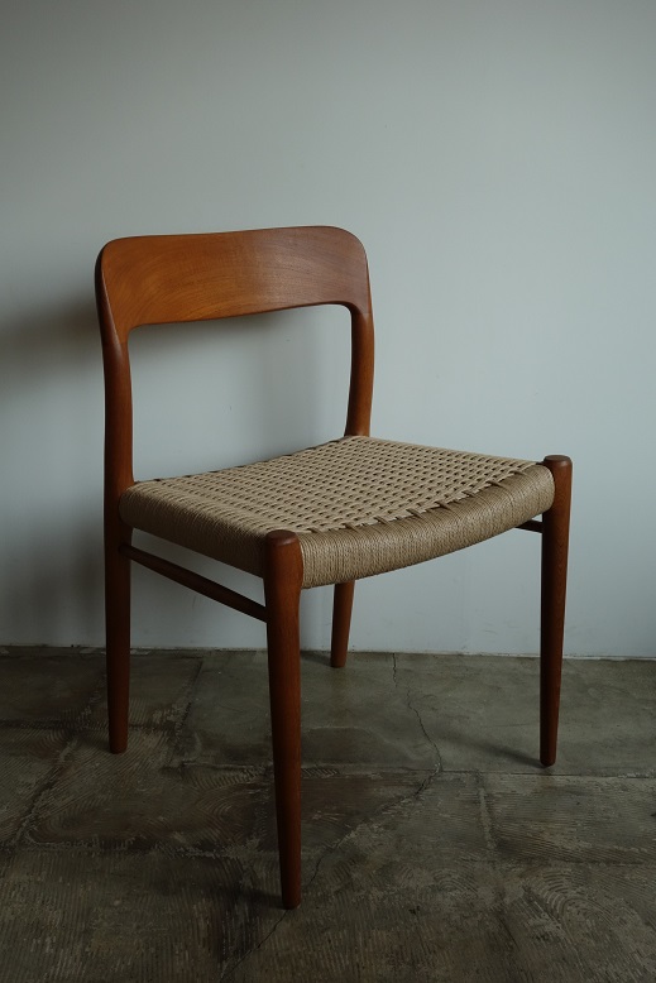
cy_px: 492
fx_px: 1065
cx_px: 328
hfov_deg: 34.2
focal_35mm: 39
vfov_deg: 49.5
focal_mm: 14.4
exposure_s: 1/40
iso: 500
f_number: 5.6
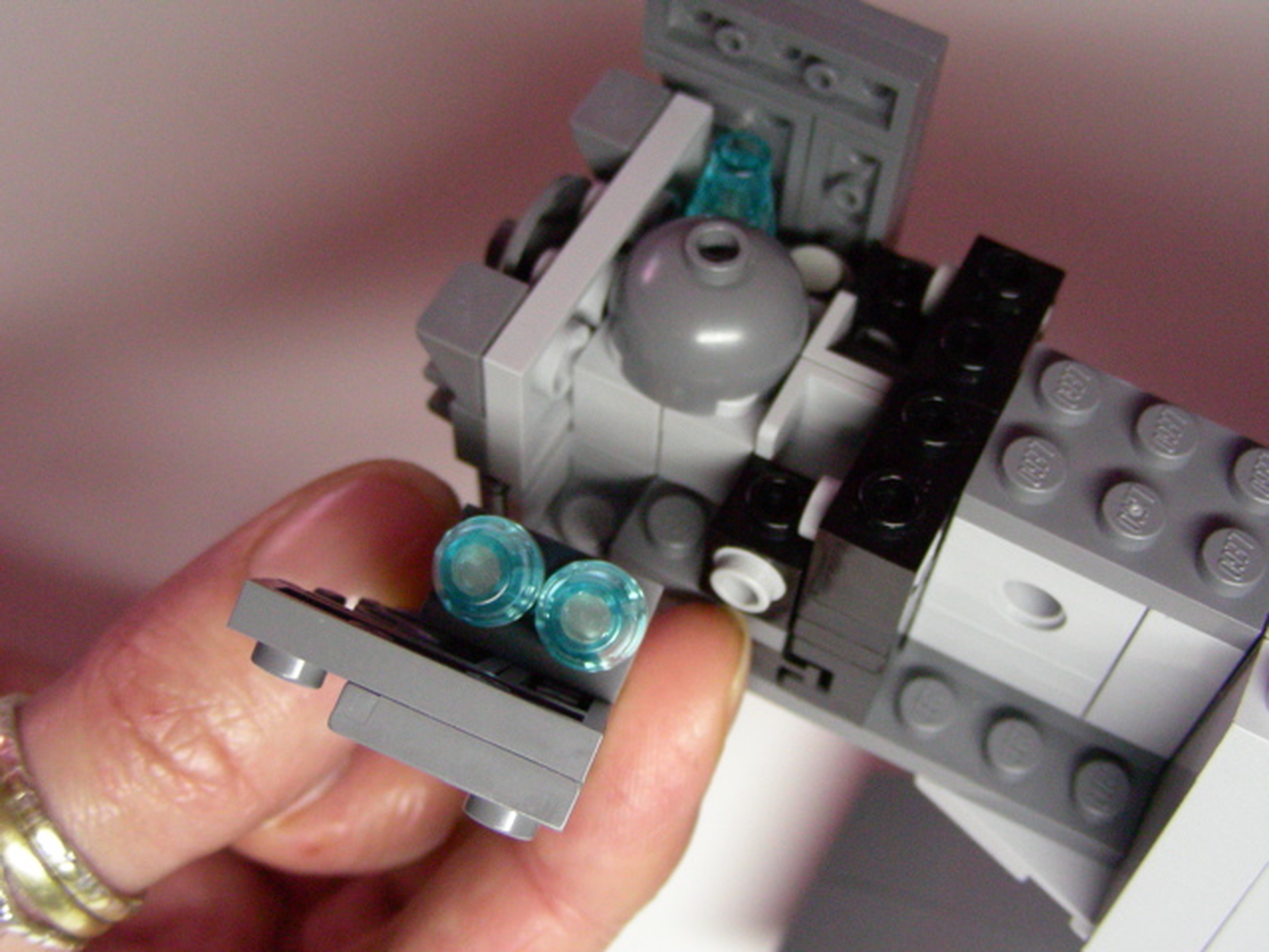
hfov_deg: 39.7
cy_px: 476
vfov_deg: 30.3
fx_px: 1760
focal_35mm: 48
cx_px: 634
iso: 400
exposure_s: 1/48.3
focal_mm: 8
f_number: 3.5
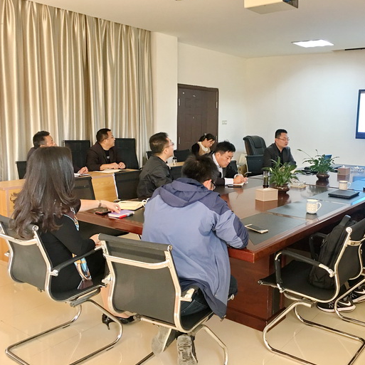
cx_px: 236
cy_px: 182
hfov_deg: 46.6
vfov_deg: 47.2
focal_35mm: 35
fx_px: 418
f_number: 2.2
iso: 64
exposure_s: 1/17
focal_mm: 4.15
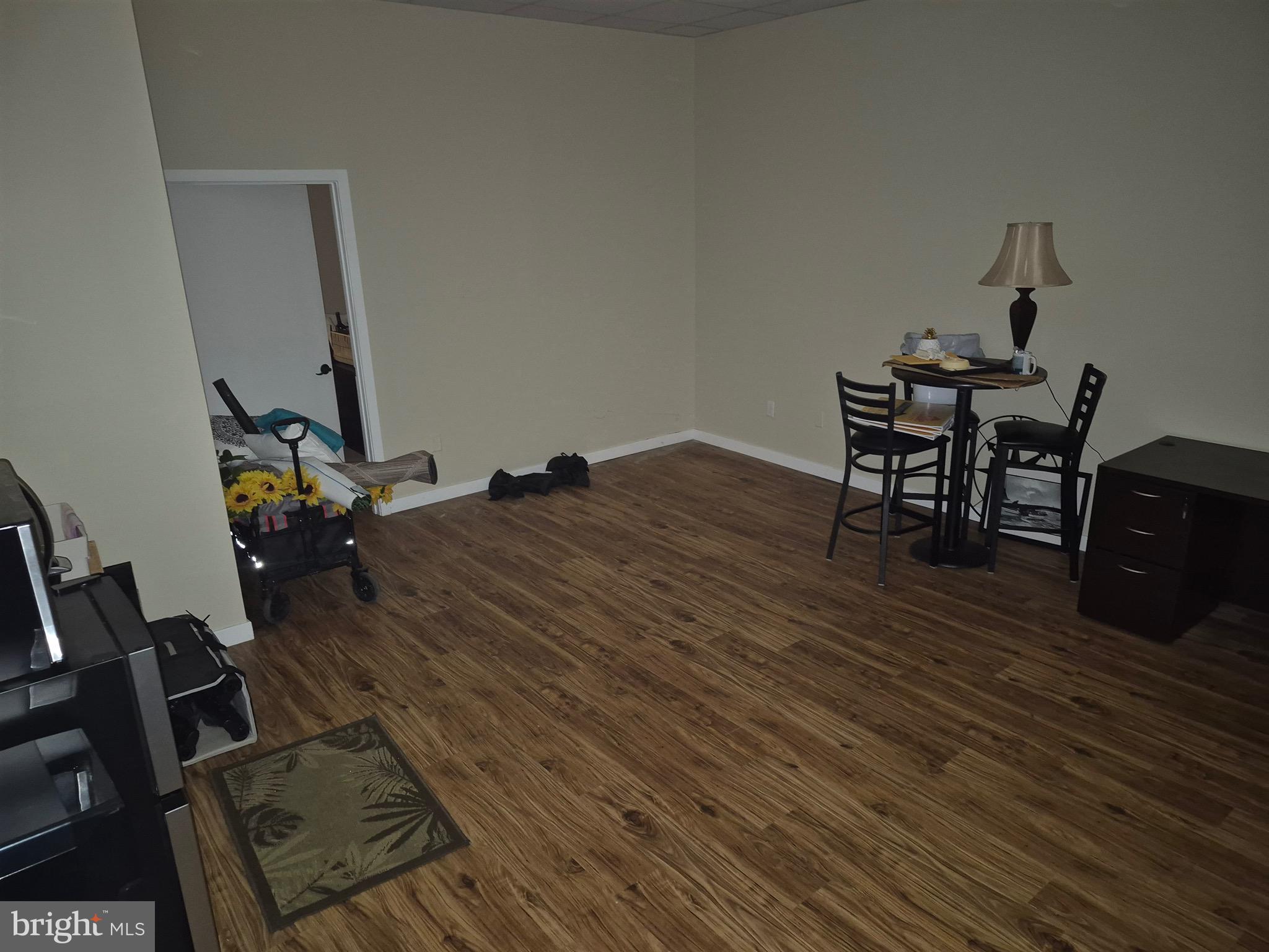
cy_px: 476
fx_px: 843
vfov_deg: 58.9
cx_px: 634
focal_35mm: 23
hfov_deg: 73.9
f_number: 1.8
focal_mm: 5.4
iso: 500
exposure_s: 1/10
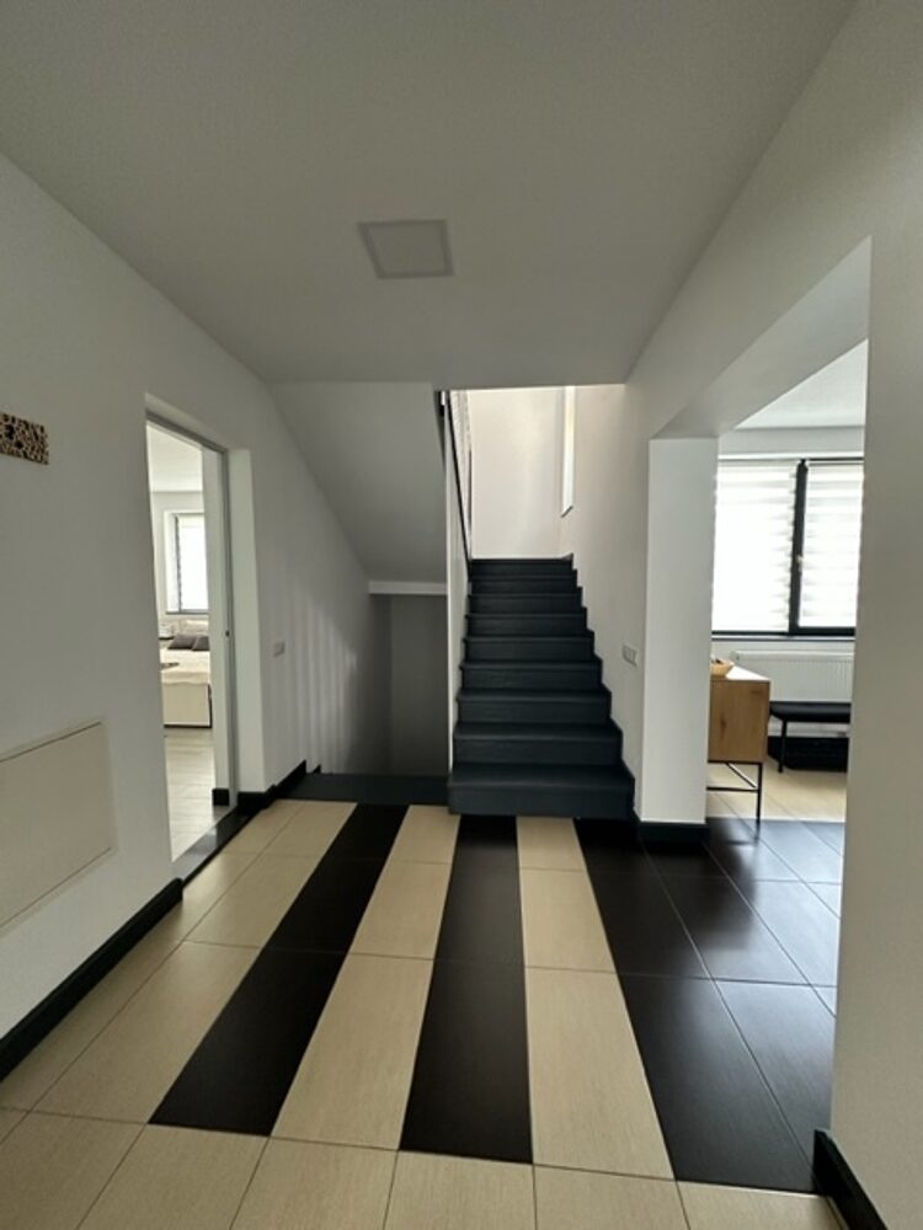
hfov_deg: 85.7
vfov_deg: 102.1
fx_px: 498
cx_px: 462
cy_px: 615
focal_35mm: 14
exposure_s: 1/60
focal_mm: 2.22
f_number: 2.2
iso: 400
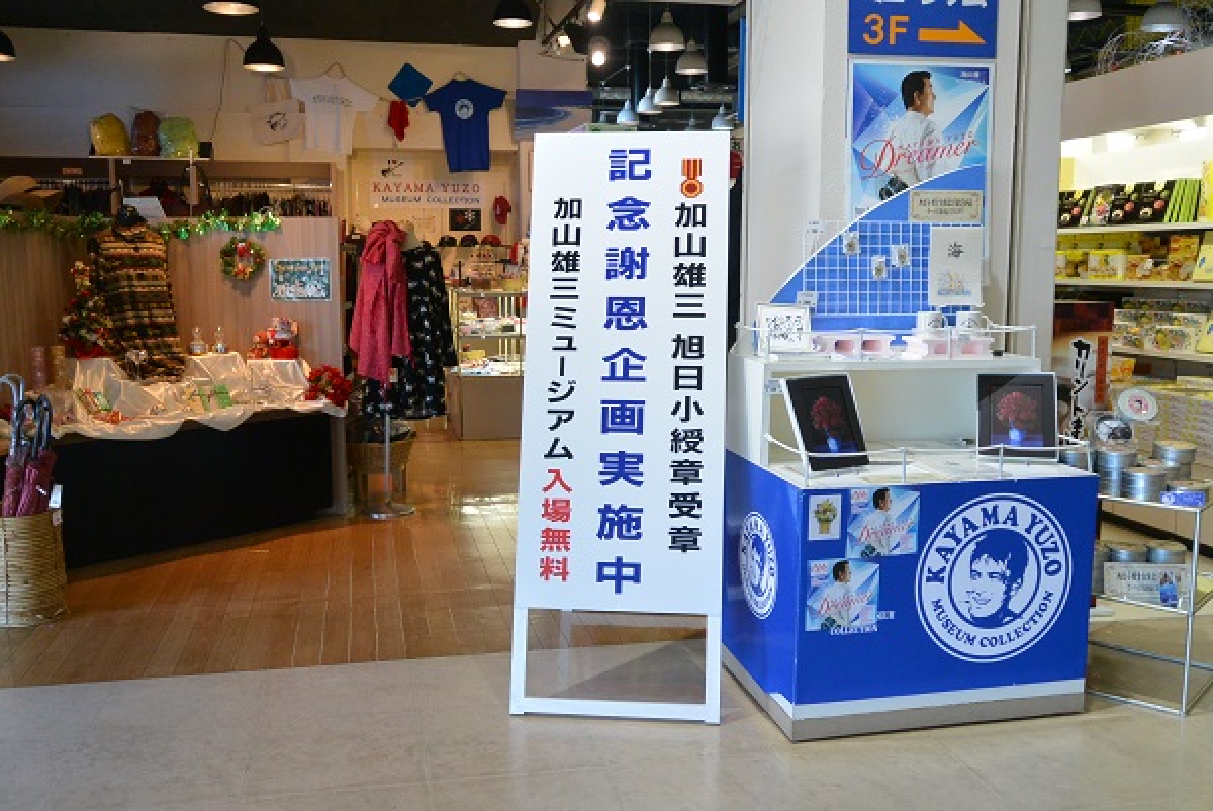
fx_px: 1146
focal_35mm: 34
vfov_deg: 38.9
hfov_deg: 55.8
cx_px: 606
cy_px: 406
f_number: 3.8
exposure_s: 1/30
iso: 800
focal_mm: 12.7
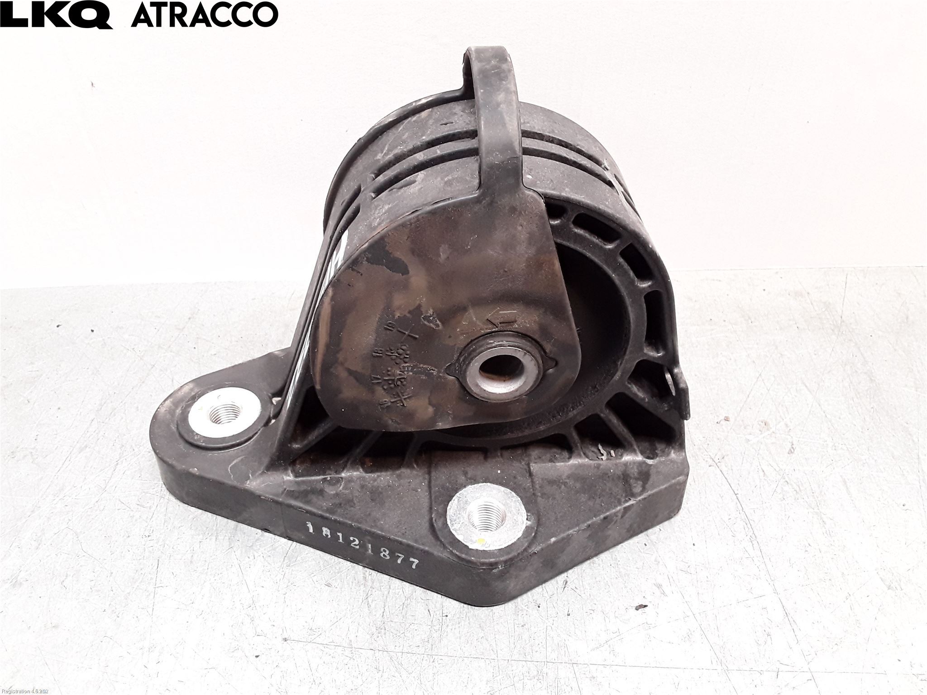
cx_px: 464
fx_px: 750
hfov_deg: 63.4
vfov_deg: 49.7
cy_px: 348
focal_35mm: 28
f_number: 1.9
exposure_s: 1/50
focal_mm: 2.91
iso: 100
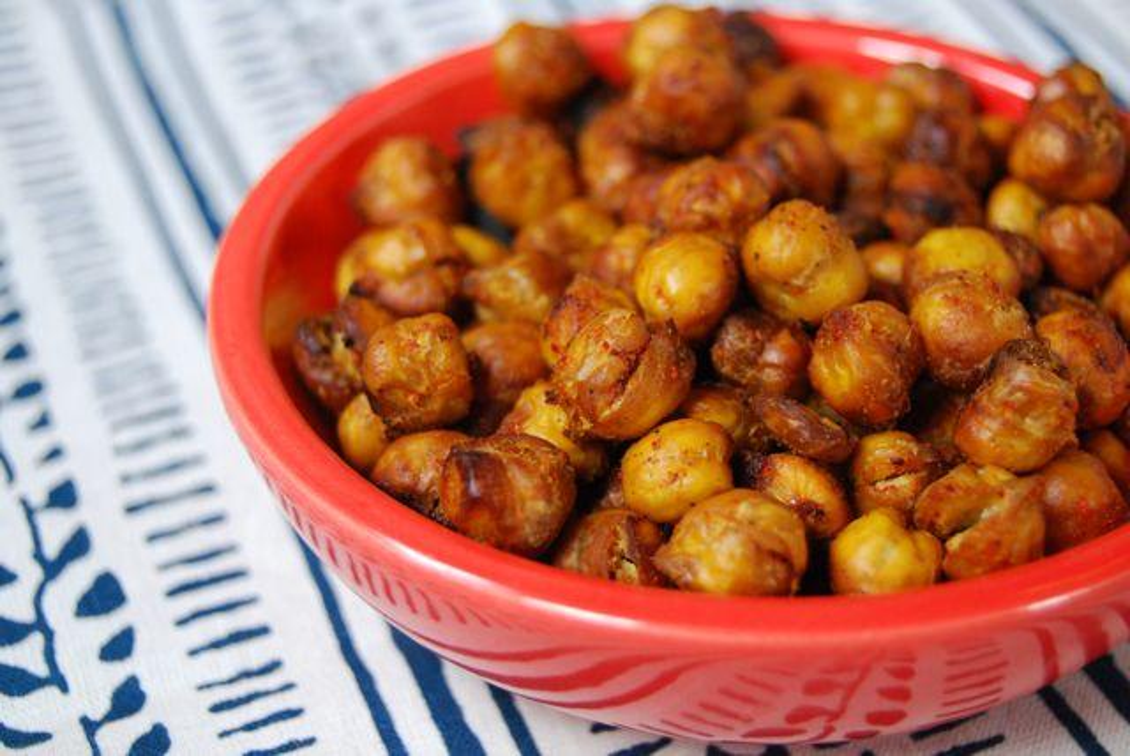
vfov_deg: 16.6
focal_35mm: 82
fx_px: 2592
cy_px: 378
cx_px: 565
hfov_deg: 24.6
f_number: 5.6
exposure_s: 1/200
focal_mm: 55
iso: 800
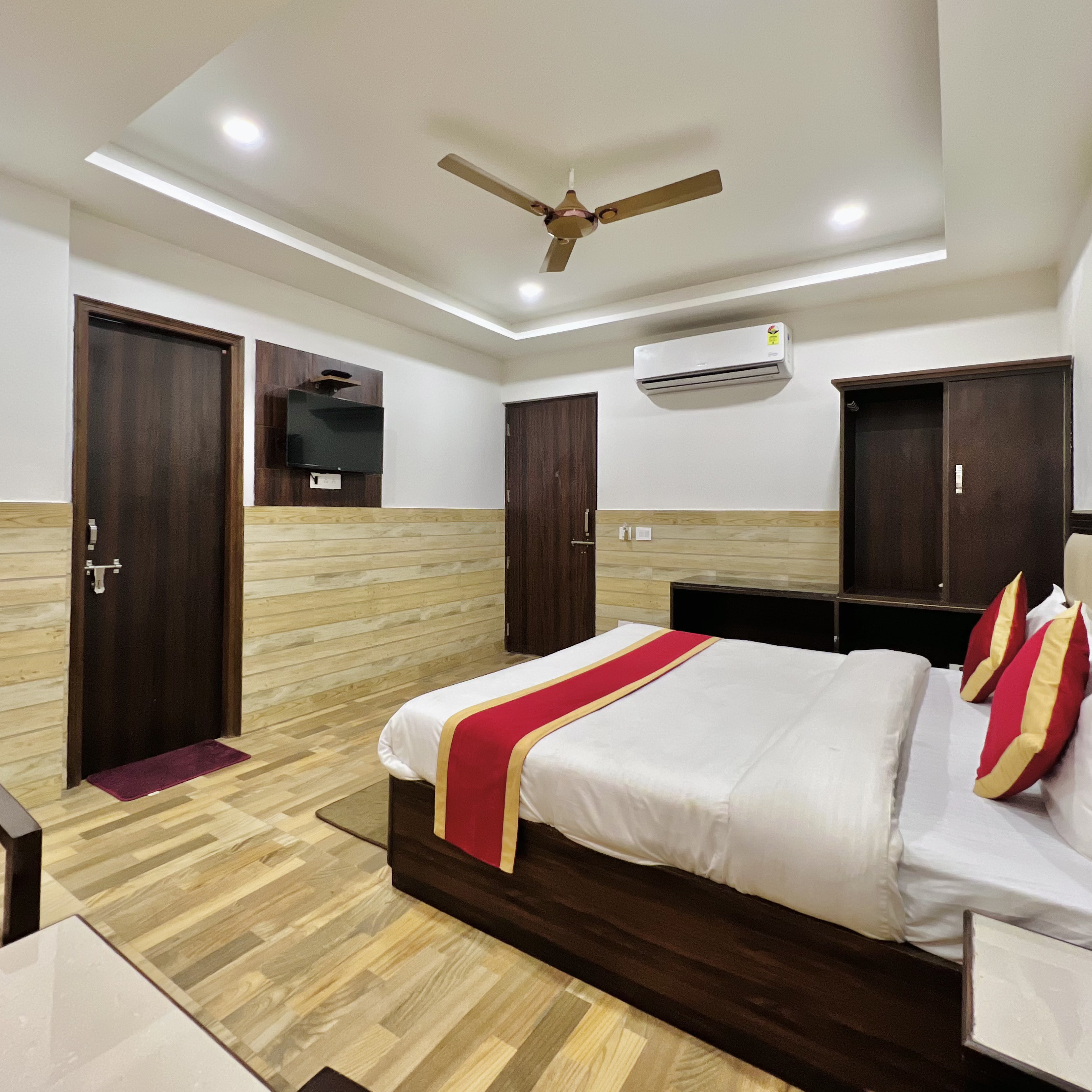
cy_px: 538
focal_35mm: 16
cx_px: 516
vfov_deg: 87.4
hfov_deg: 87.3
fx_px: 571
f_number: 1.8
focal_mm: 1.57
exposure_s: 1/70
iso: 250
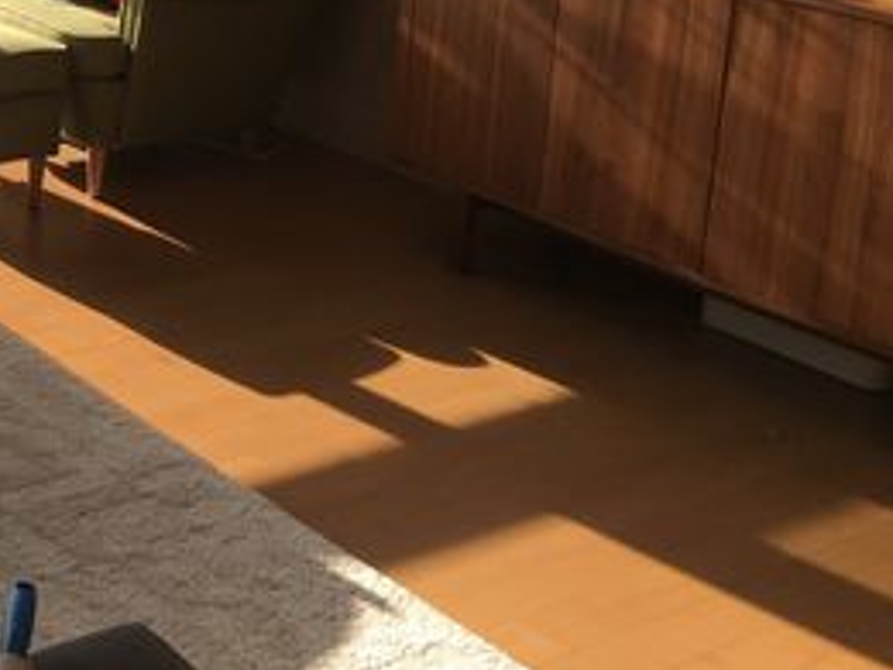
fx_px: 1728
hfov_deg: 26.5
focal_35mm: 67
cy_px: -89
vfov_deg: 20.8
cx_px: -103
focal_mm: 4.15
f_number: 2.2
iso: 25
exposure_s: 1/120
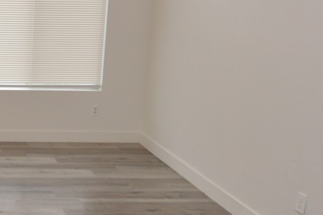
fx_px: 457
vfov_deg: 26.4
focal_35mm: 51
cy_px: 108
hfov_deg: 32.8
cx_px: -54
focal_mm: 10
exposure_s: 1/100
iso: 400
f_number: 5
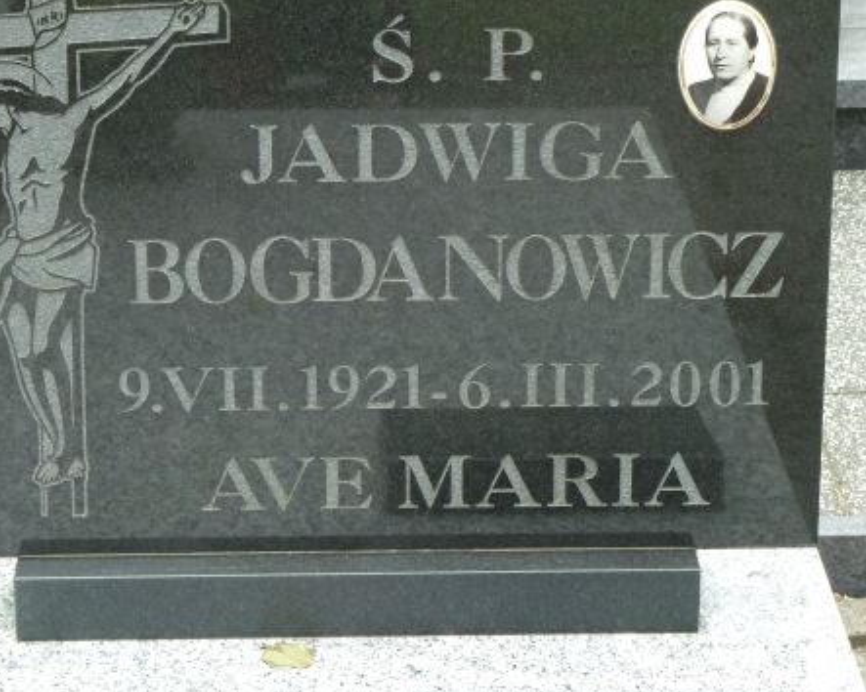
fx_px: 3254
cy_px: 295
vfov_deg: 12.1
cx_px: 336
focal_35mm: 127
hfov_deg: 15.1
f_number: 4.3
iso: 160
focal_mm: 14.7
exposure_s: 1/100
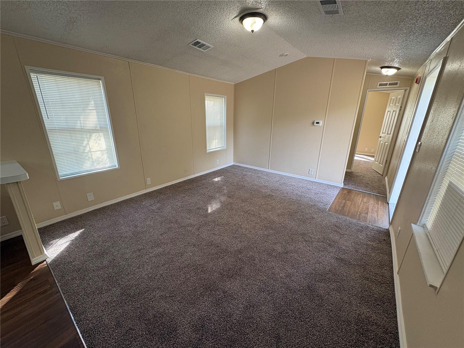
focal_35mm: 14
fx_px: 188
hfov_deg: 102.1
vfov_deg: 85.7
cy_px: 174
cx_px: 232
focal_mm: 2.22
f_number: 2.2
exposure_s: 1/120
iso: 160
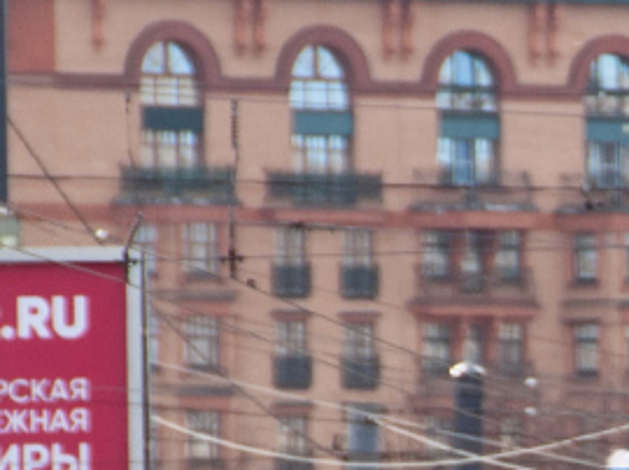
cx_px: 1053
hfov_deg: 1.7
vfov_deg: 1.3
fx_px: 21422
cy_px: 672
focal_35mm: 1180
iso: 200
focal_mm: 170
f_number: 9
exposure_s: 1/250
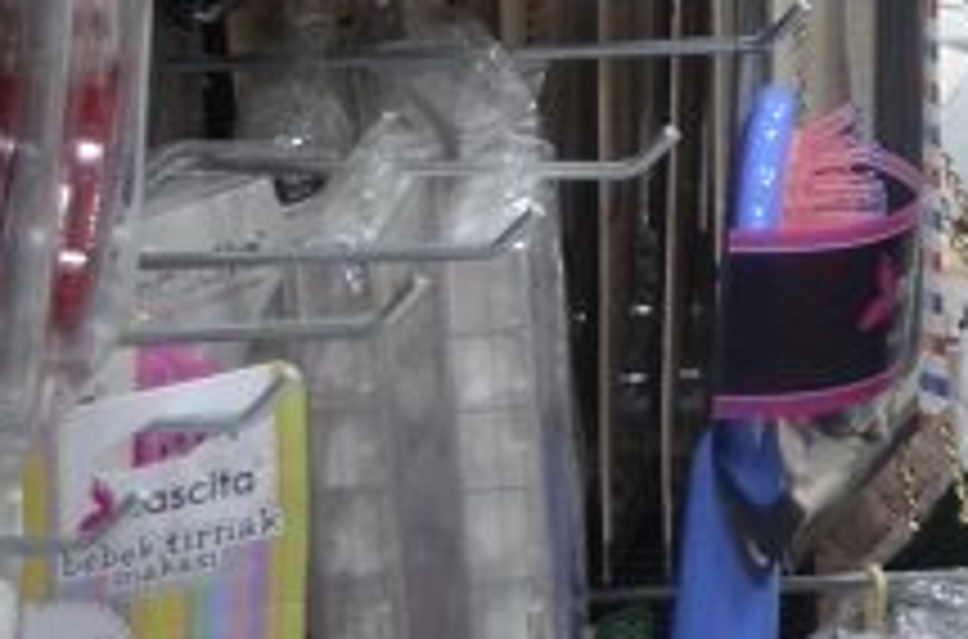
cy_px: -1078
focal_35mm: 251
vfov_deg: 5.2
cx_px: 3111
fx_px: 6729
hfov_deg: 7.1
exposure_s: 1/60
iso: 400
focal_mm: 24
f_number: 4
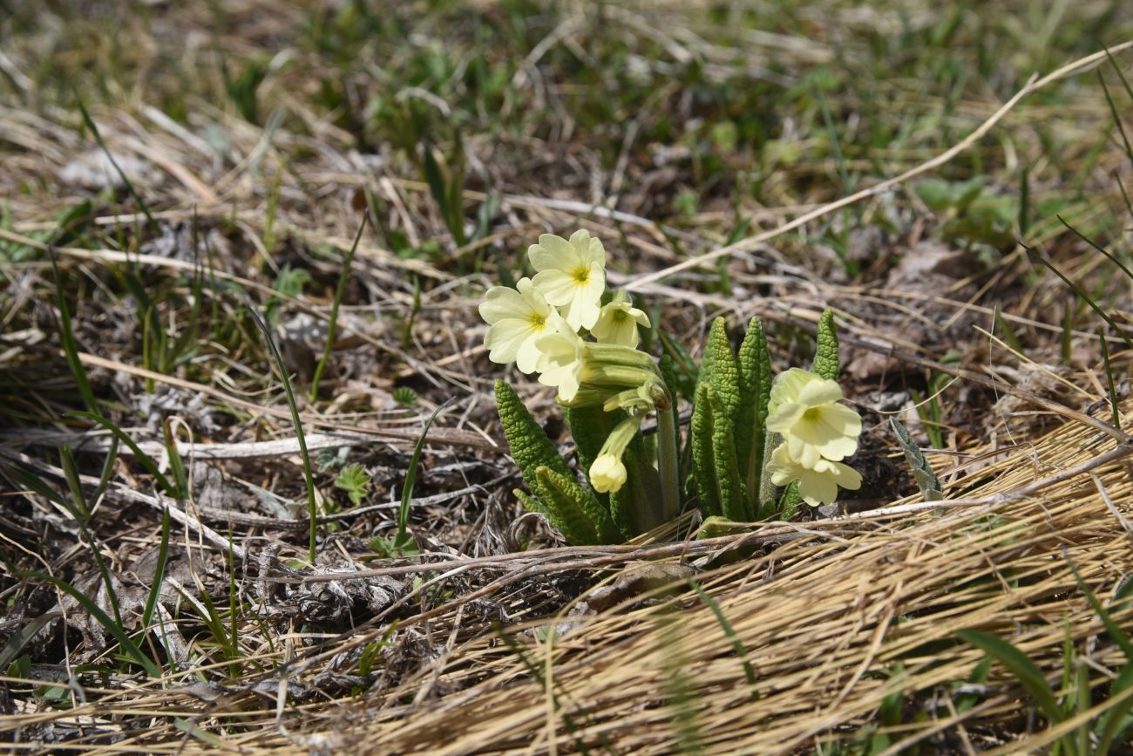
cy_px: 378
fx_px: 1731
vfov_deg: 24.6
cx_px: 566
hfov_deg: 36.2
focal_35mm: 55
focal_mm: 55
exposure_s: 1/500
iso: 125
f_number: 9
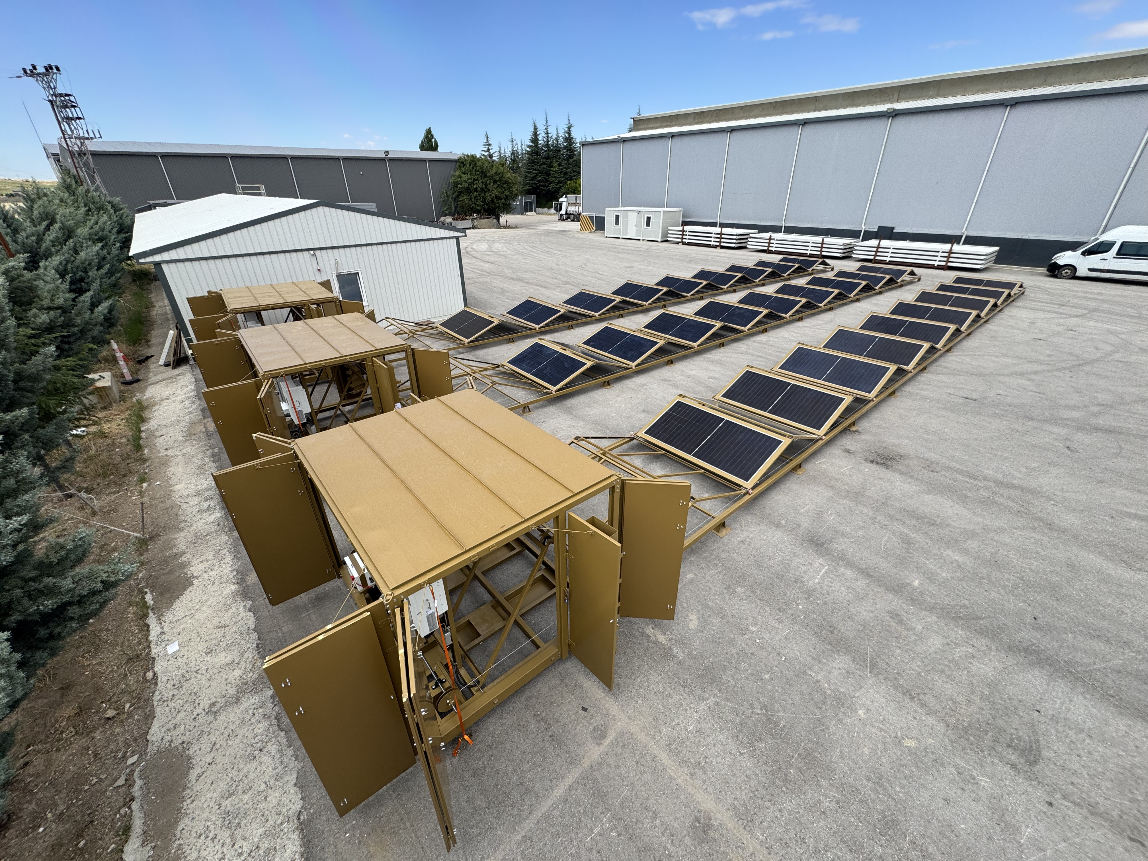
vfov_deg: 85.7
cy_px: 430
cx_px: 574
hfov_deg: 102.1
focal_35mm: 14
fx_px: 464
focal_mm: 2.22
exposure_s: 1/1323
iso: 50
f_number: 2.2
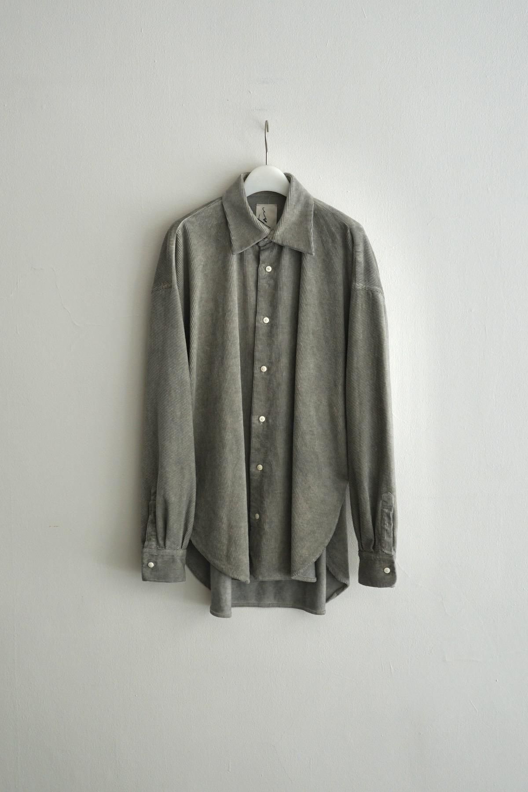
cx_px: 264
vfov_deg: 38.2
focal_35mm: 52
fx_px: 1144
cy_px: 396
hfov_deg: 26.0
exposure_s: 1/160
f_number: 5
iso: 320
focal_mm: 52
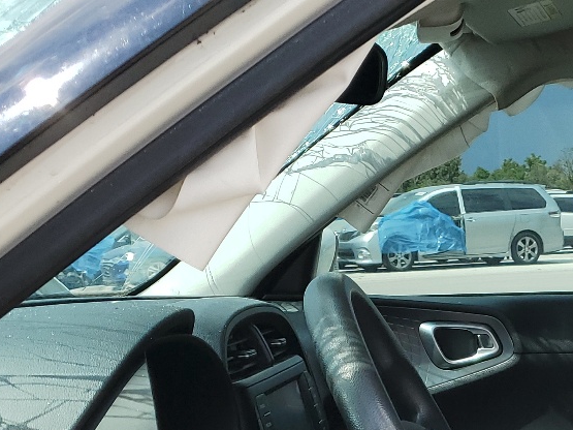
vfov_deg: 17.8
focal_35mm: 75
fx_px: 1241
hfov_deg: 24.3
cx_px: 630
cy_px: 619
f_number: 1.5
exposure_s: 1/1667
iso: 50
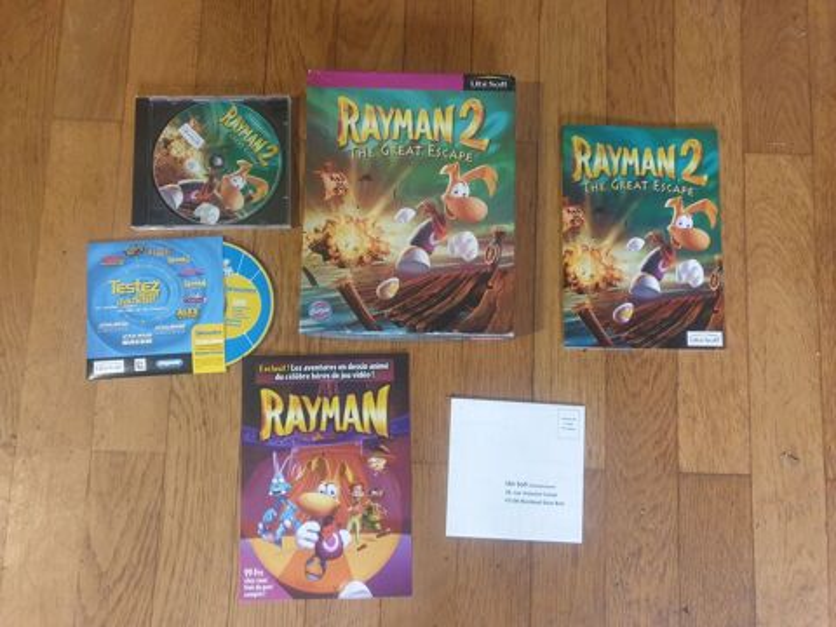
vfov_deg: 53.1
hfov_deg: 67.3
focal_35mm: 26
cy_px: 314
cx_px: 418
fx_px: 628
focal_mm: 4.3
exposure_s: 1/27
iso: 250
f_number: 1.5
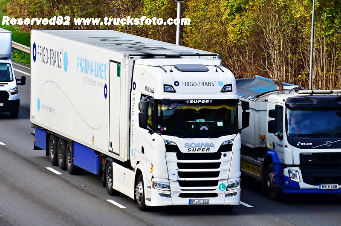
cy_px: 113
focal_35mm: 232
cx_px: 170
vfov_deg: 5.9
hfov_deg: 8.9
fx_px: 2198
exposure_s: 1/500
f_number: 6.3
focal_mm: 155
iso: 200
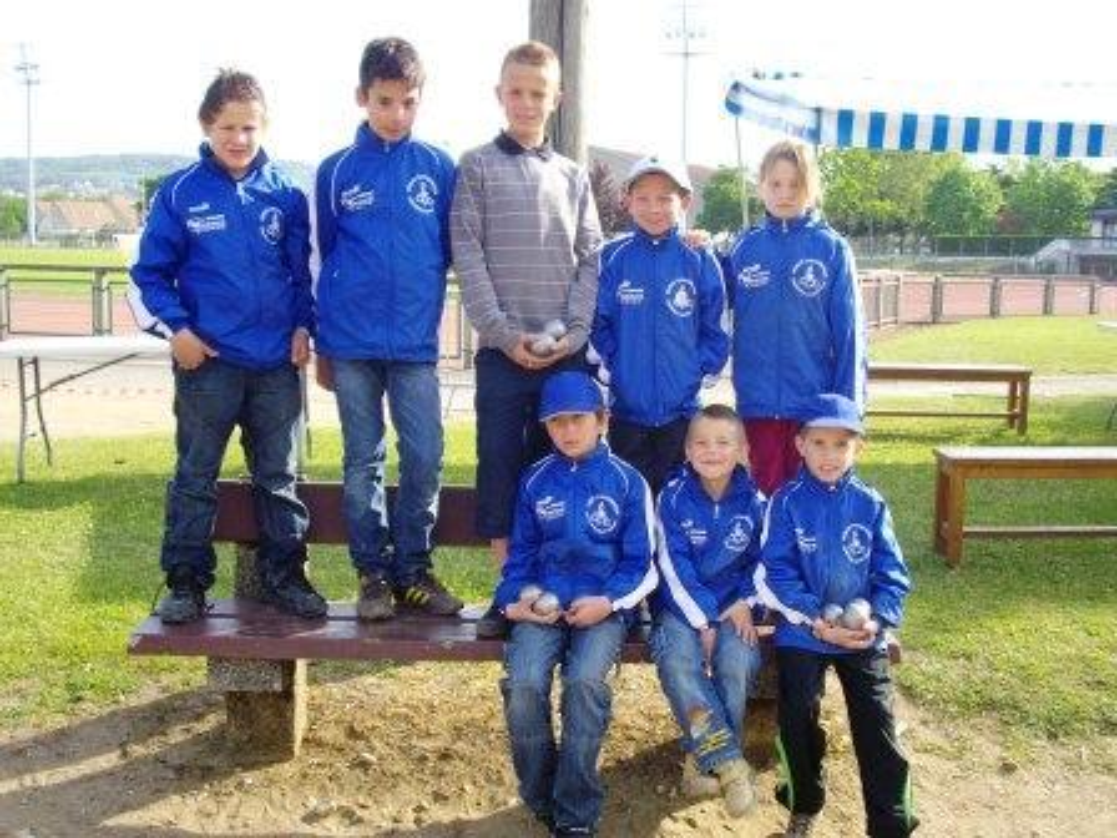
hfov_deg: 41.2
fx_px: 1484
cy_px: 419
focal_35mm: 46
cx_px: 558
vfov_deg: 31.5
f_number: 3.1
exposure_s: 1/400
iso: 100
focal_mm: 7.6
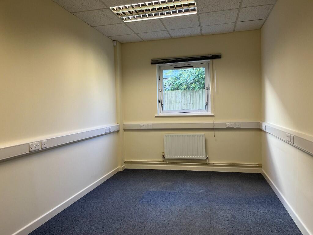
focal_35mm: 26
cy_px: 118
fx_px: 235
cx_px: 156
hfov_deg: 67.3
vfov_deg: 53.1
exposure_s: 1/100
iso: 100
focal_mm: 5.1
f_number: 1.6
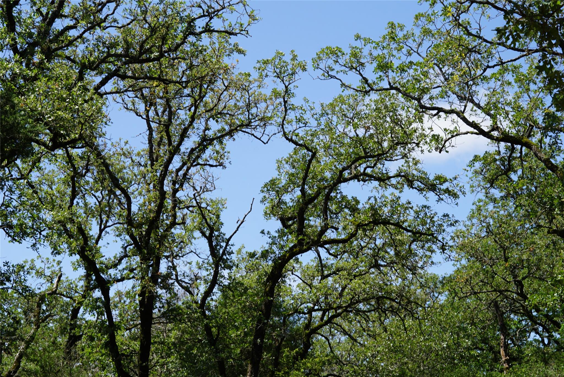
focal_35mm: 75
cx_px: 282
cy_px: 188
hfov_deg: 27.0
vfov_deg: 18.2
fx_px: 1175
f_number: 11
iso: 100
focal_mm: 50
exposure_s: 1/100
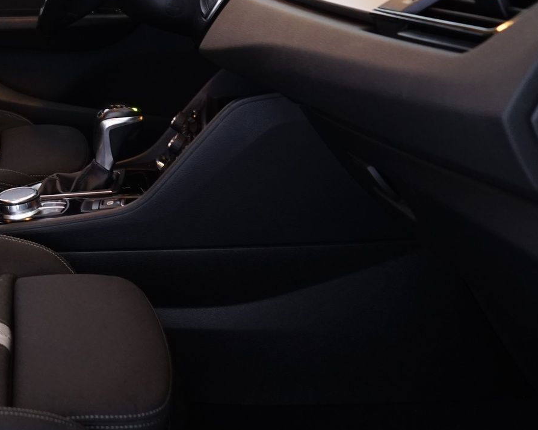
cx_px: -141
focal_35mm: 63
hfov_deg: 26.1
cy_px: 55
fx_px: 1003
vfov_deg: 23.7
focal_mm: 24
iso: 1250
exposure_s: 1/8
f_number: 5
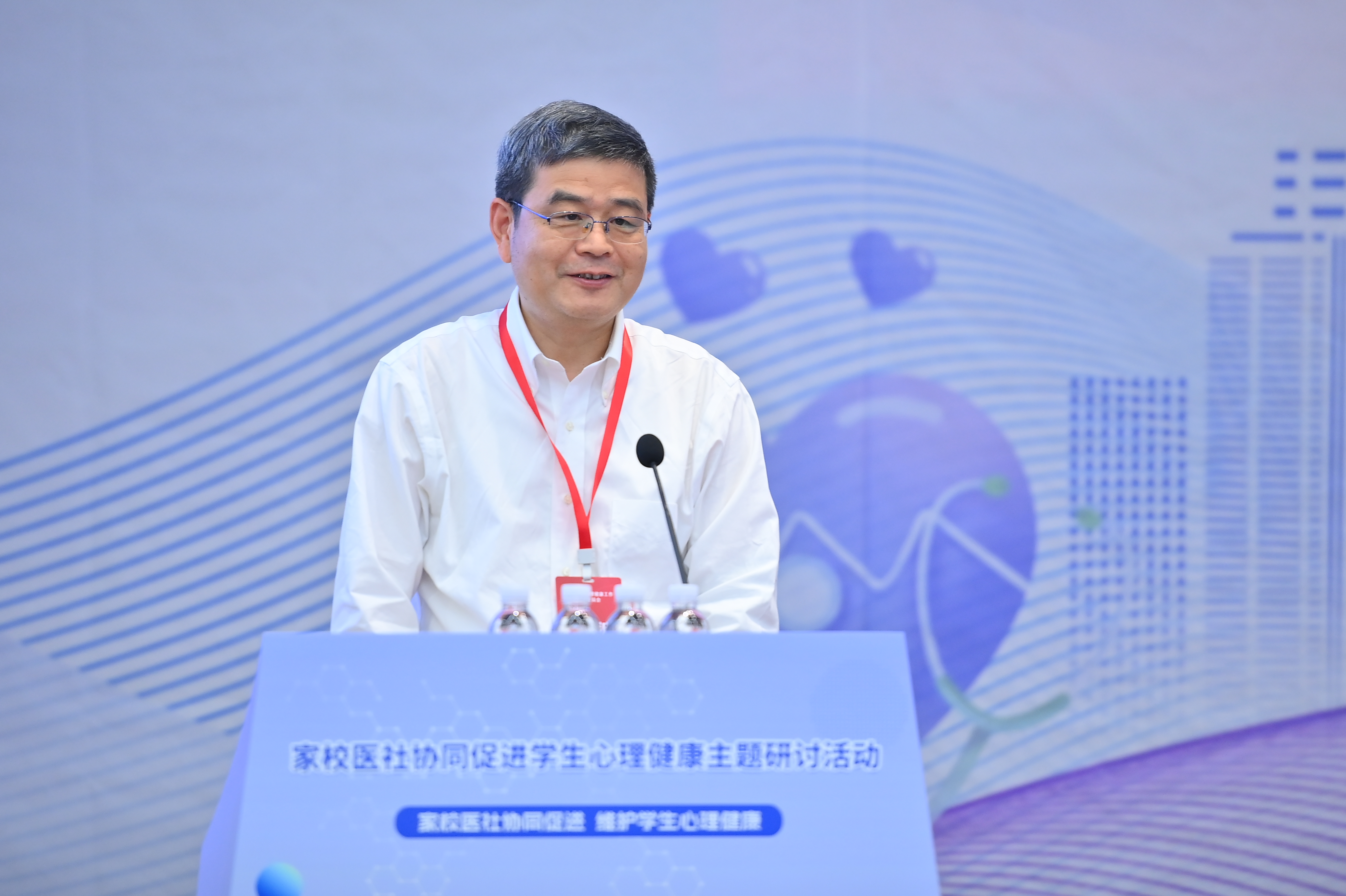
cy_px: 448
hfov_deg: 8.8
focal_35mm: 234
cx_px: 673
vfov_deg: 5.9
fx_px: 8744
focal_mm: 195
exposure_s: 1/100
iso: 1250
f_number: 2.8
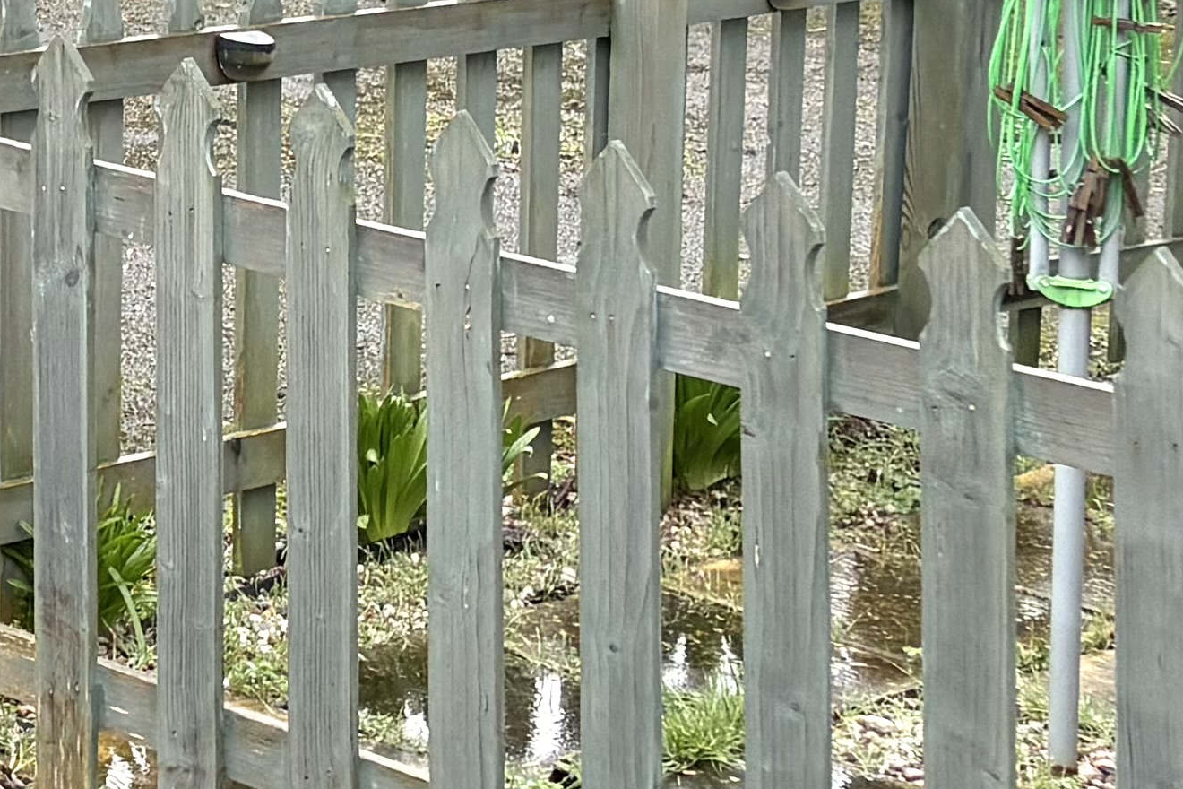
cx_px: -1005
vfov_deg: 11.2
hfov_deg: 15.0
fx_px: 3844
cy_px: -465
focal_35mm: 117
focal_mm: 5.96
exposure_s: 1/121
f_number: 1.6
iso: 80
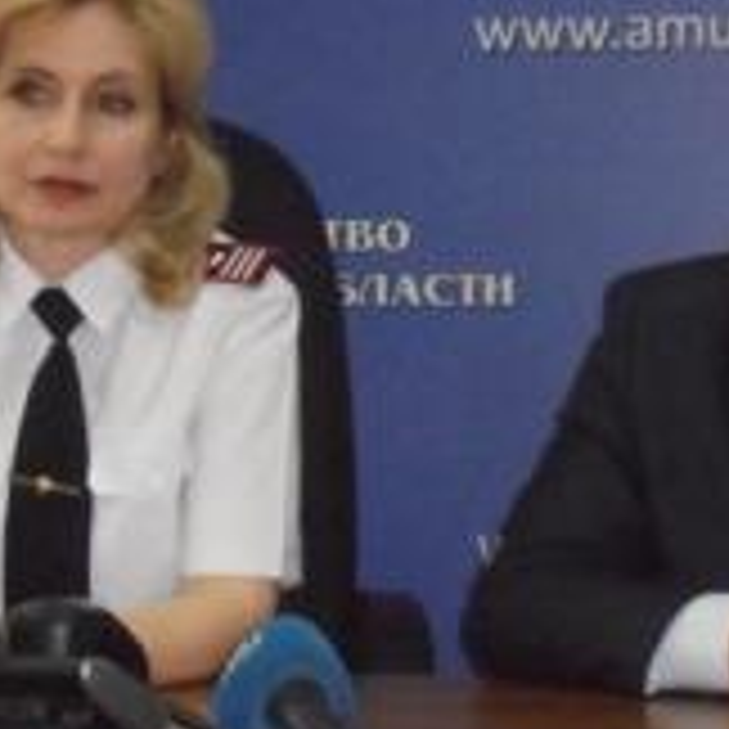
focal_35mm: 156
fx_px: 3717
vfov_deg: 11.2
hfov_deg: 11.2
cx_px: 531
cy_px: 176
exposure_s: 1/60
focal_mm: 11.5
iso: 800
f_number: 5.6
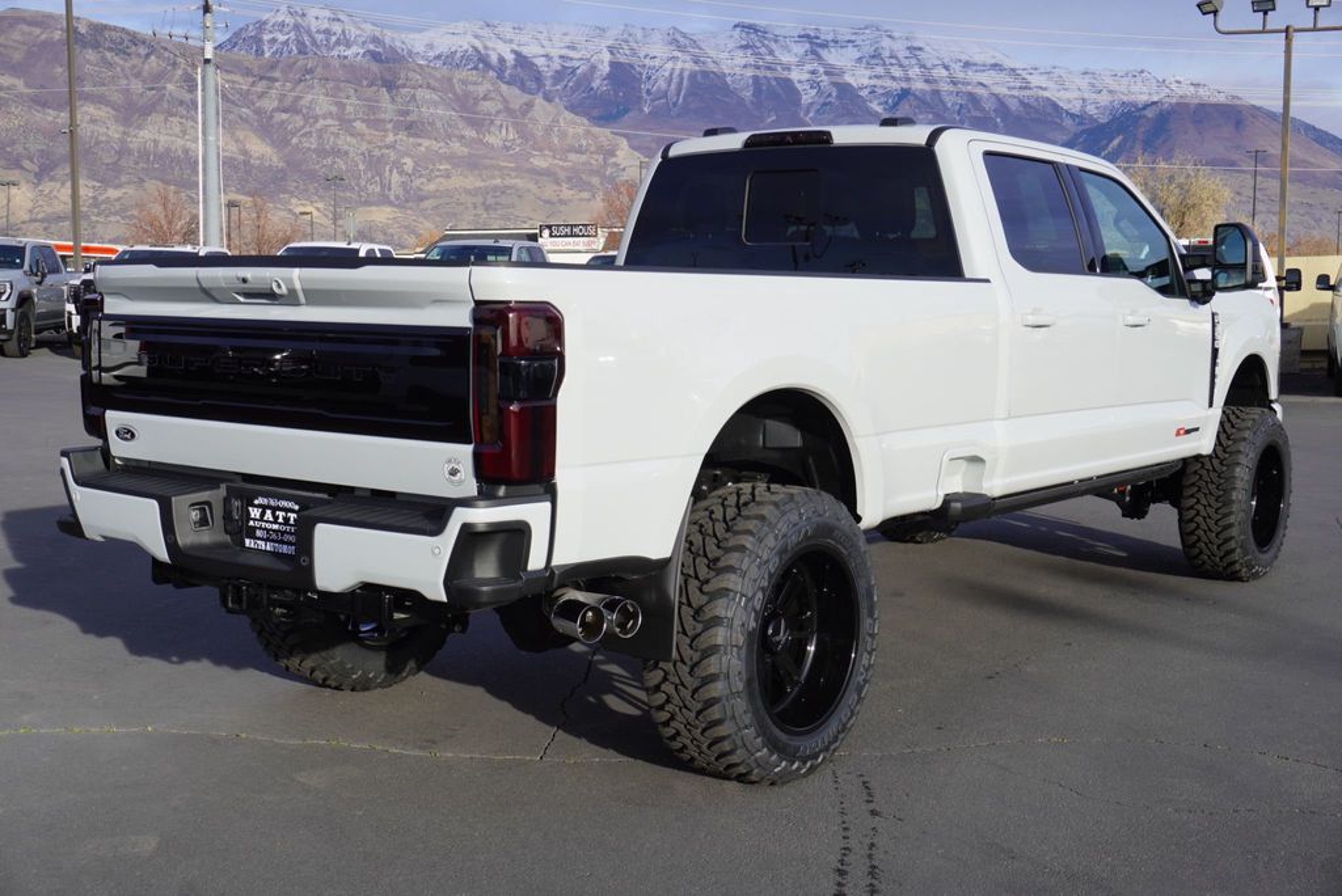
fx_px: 1622
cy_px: 448
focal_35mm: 44
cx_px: 671
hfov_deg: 44.9
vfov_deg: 30.9
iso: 100
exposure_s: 1/125
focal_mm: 29
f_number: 10
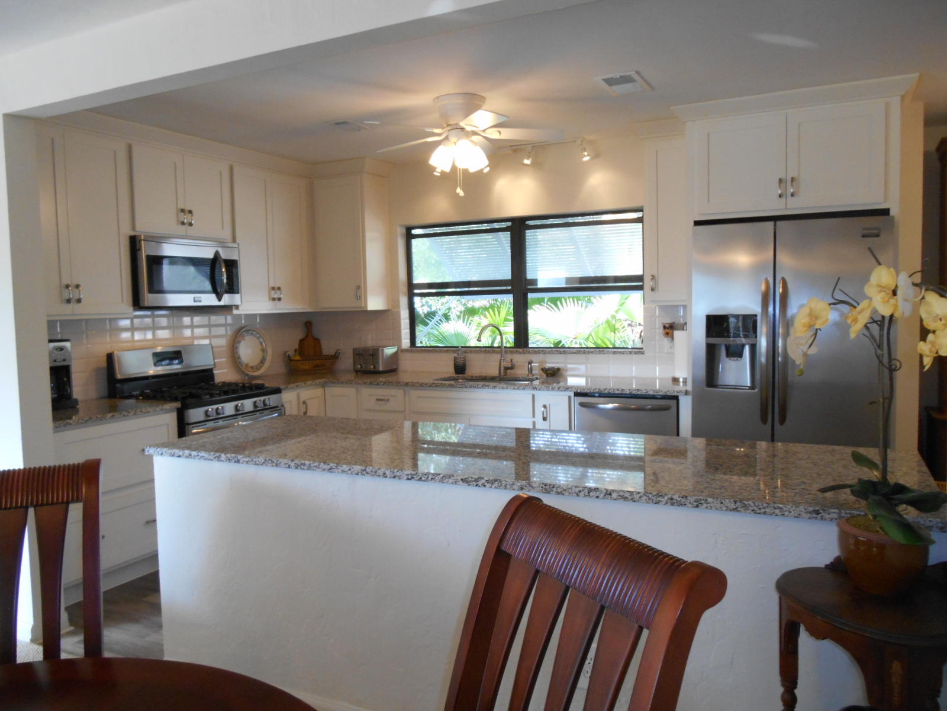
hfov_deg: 67.3
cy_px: 356
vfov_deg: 53.1
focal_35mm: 26
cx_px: 474
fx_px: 711
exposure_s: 1/30
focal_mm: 4.7
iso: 280
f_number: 3.4
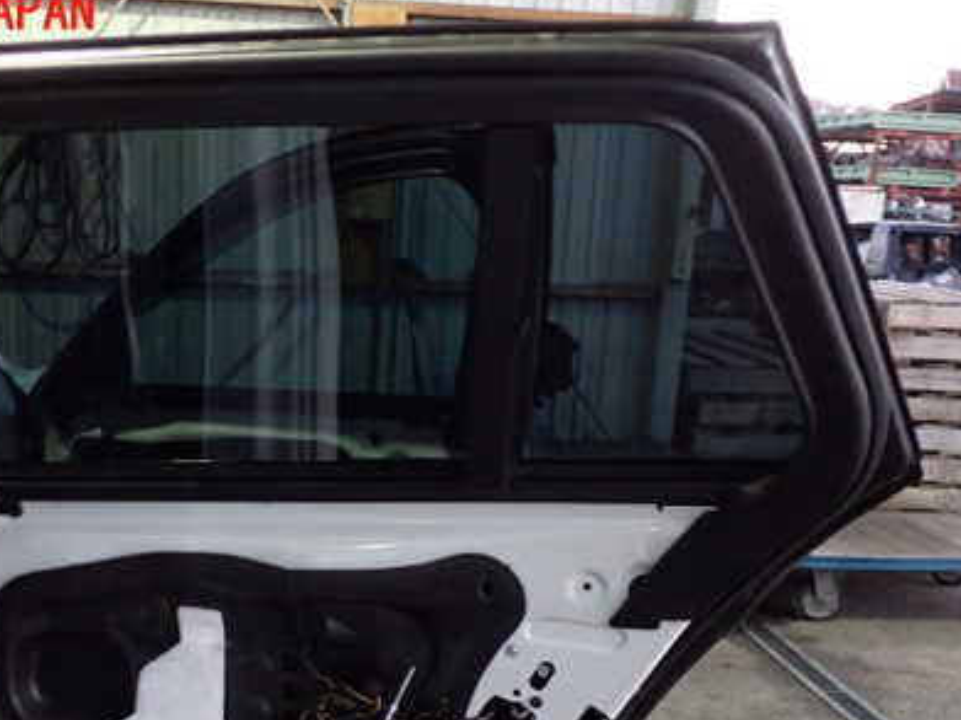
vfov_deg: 31.0
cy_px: 536
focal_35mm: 46
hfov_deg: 41.1
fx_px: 1277
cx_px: 386
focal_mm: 5.4
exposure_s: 1/30
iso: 800
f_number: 2.3
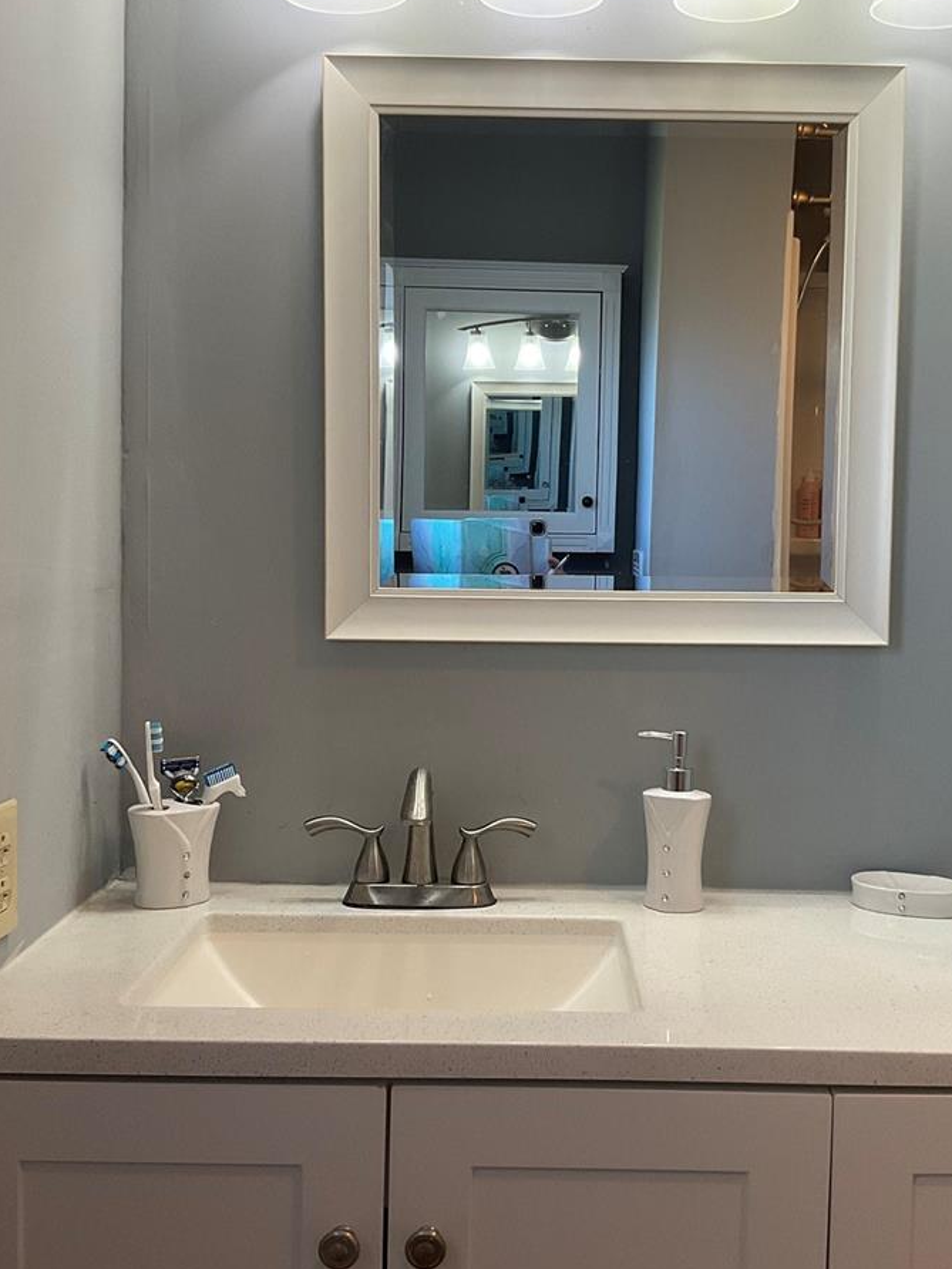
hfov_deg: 36.7
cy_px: 627
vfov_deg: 47.9
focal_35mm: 39
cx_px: 566
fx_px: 1430
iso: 64
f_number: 1.8
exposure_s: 1/120
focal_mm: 3
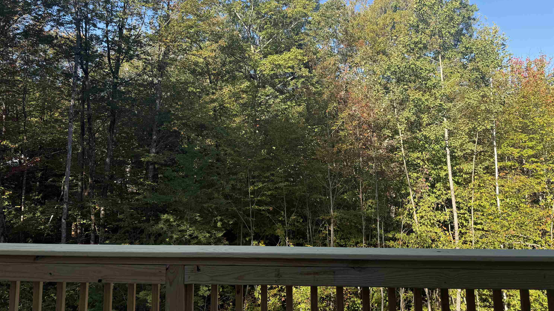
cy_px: 97
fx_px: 397
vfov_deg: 42.2
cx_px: 268
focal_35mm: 27
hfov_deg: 69.8
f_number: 1.78
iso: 80
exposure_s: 1/1337
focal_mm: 6.76
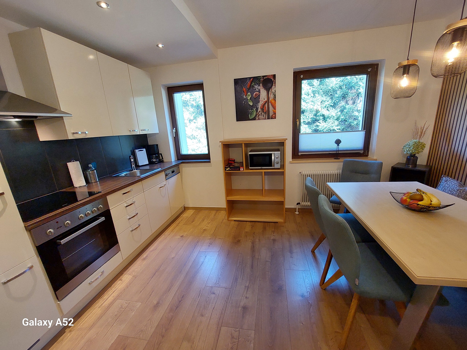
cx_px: 234
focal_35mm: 13
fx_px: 175
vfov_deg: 89.9
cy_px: 175
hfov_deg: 106.2
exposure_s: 1/50
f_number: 2.2
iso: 160
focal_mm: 1.74
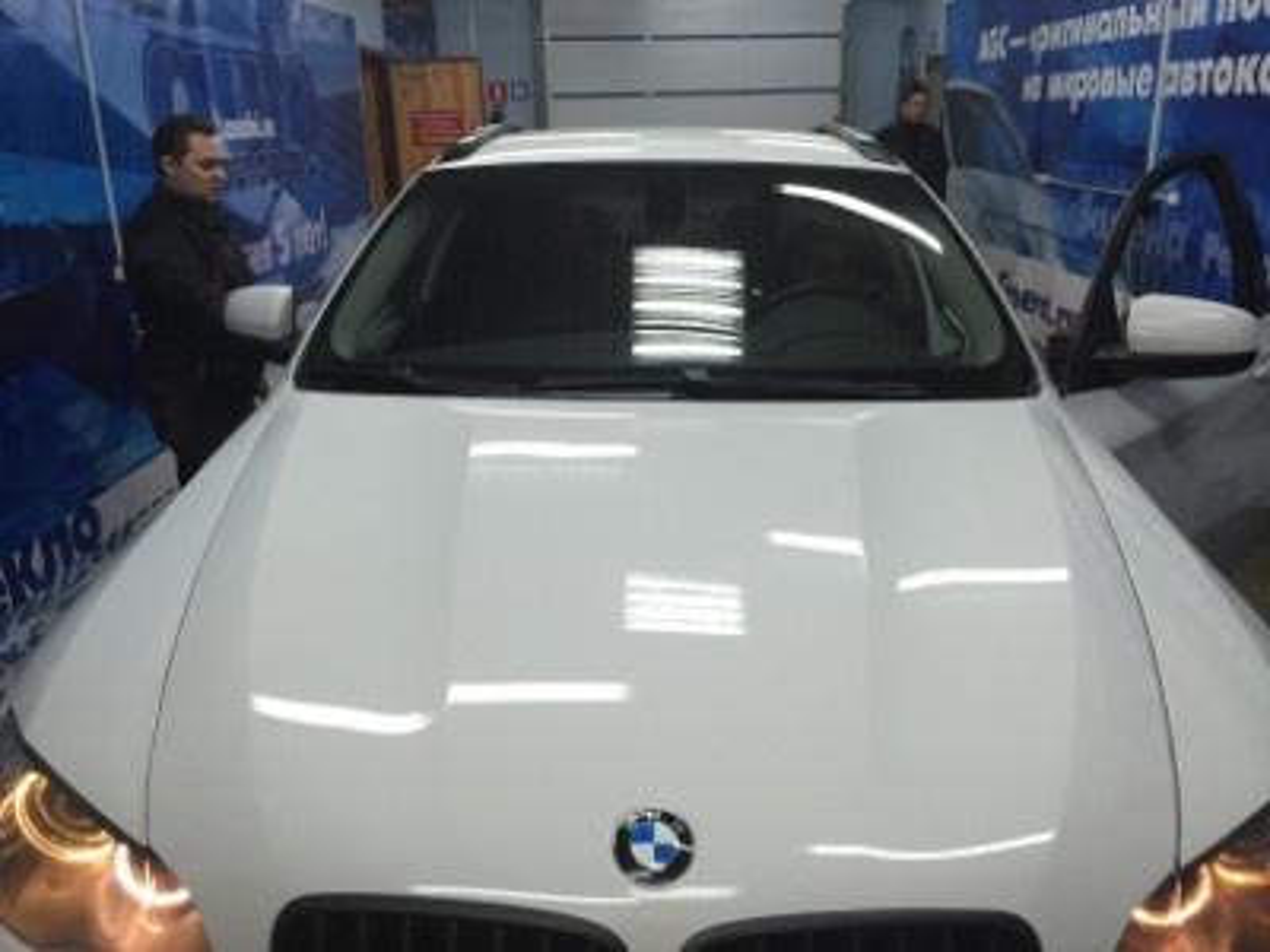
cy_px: 476
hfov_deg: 61.7
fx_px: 1064
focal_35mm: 29
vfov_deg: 48.2
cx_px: 635
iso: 80
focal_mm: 4.15
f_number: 2.2
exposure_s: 1/33
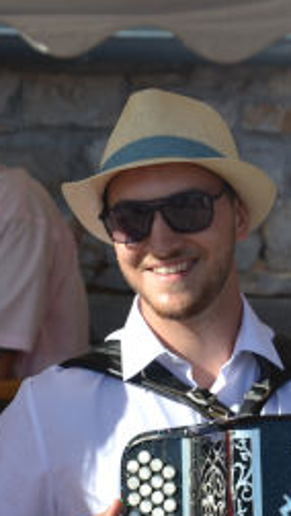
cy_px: 326
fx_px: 5014
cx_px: 113
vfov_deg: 5.9
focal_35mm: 366
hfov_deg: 3.3
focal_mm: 98
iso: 100
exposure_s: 1/200
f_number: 7.1
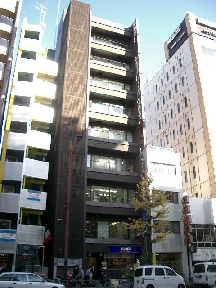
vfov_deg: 52.6
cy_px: 144
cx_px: 108
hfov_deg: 40.7
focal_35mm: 35
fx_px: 291
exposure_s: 1/160
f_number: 2.6
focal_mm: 5.8
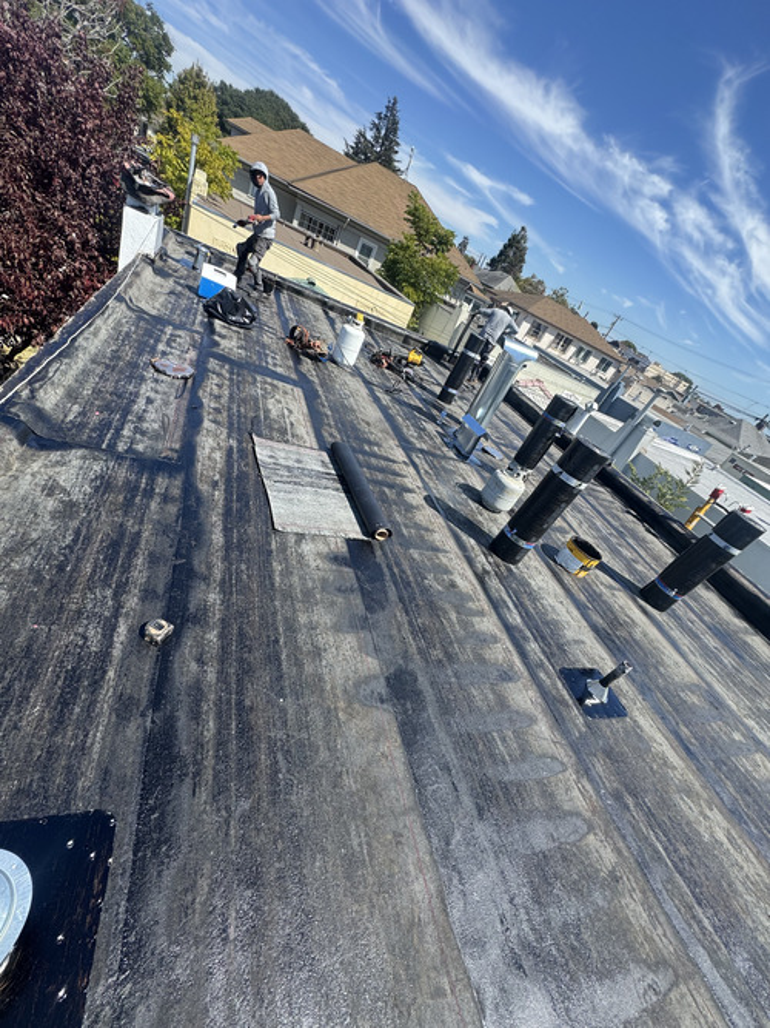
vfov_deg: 102.1
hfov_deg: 85.7
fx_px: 415
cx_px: 385
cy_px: 514
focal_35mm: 14
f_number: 2.2
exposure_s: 1/932
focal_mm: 2.22
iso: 50
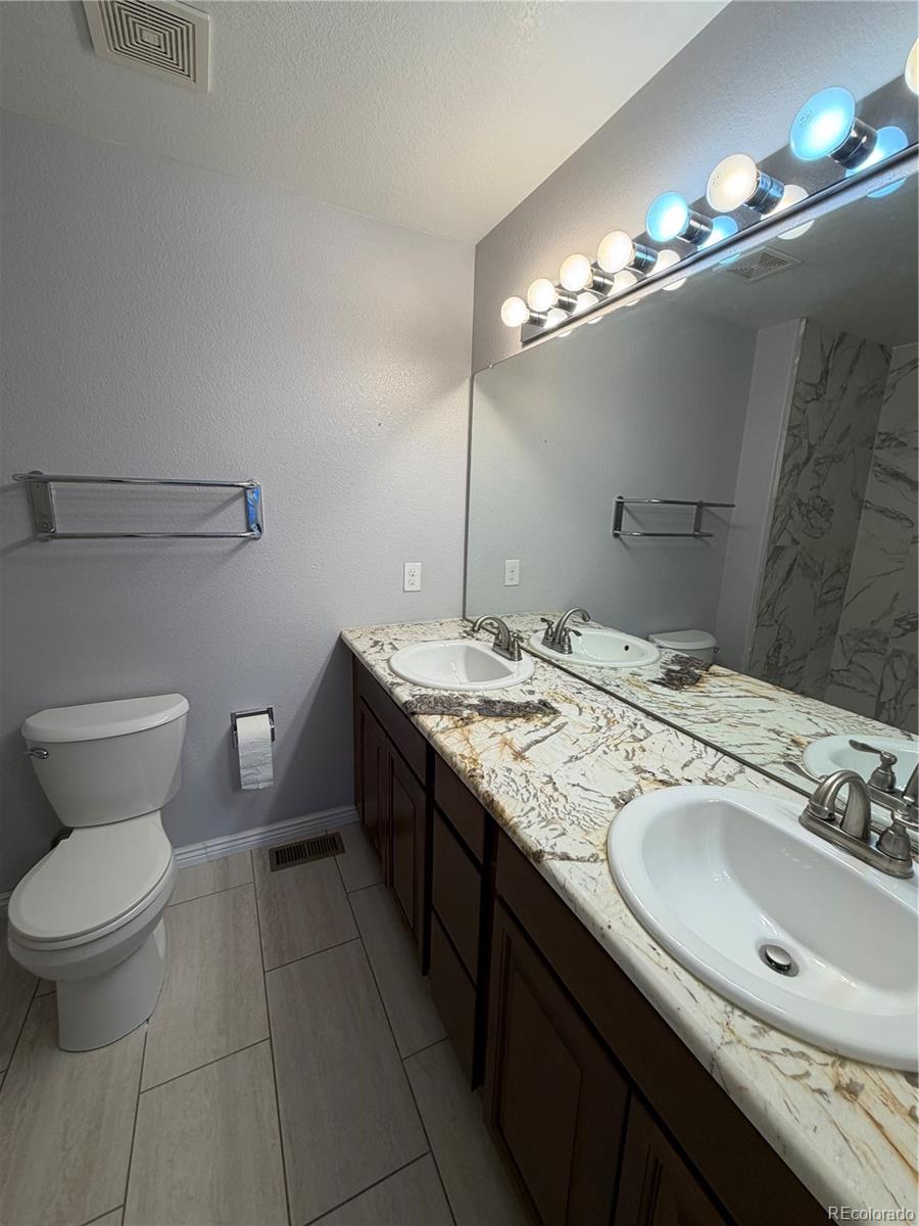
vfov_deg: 102.1
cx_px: 460
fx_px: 496
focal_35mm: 14
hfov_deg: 85.7
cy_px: 613
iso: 80
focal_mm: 2.22
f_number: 2.2
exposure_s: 1/120
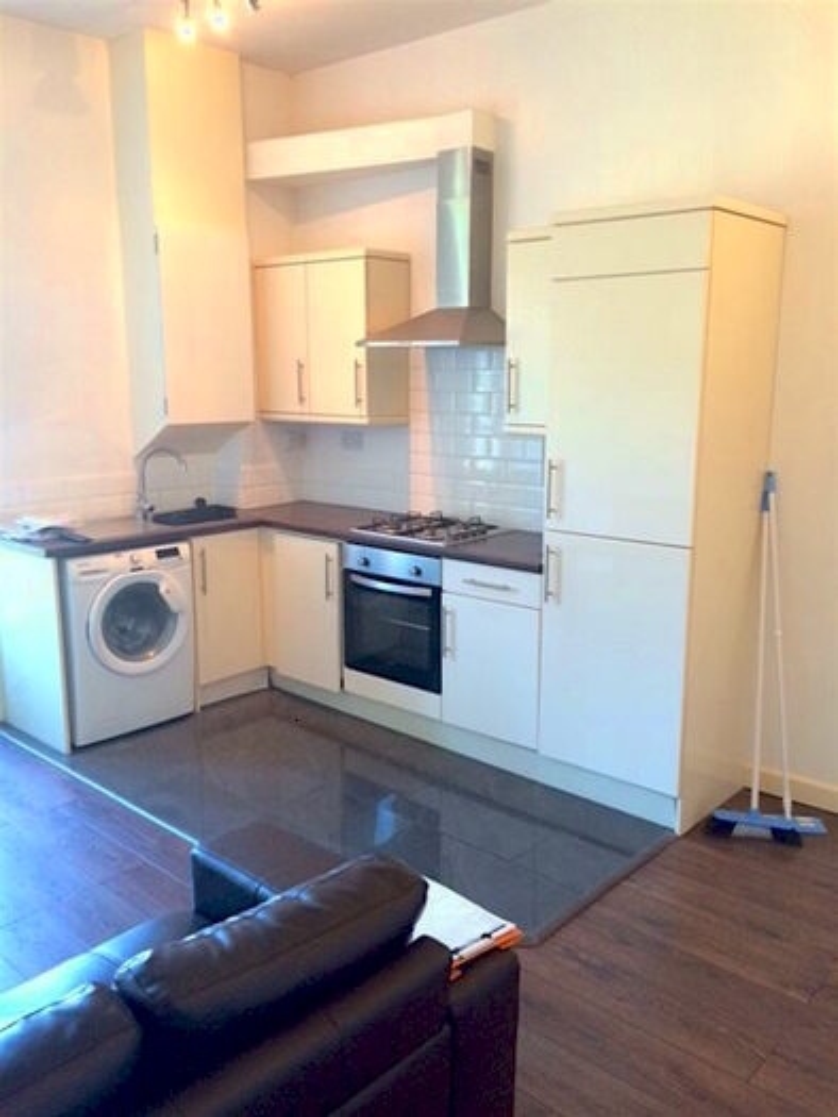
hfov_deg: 48.2
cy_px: 558
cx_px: 419
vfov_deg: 61.6
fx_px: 936
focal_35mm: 29
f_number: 2.2
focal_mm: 4.15
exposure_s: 1/30
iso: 160
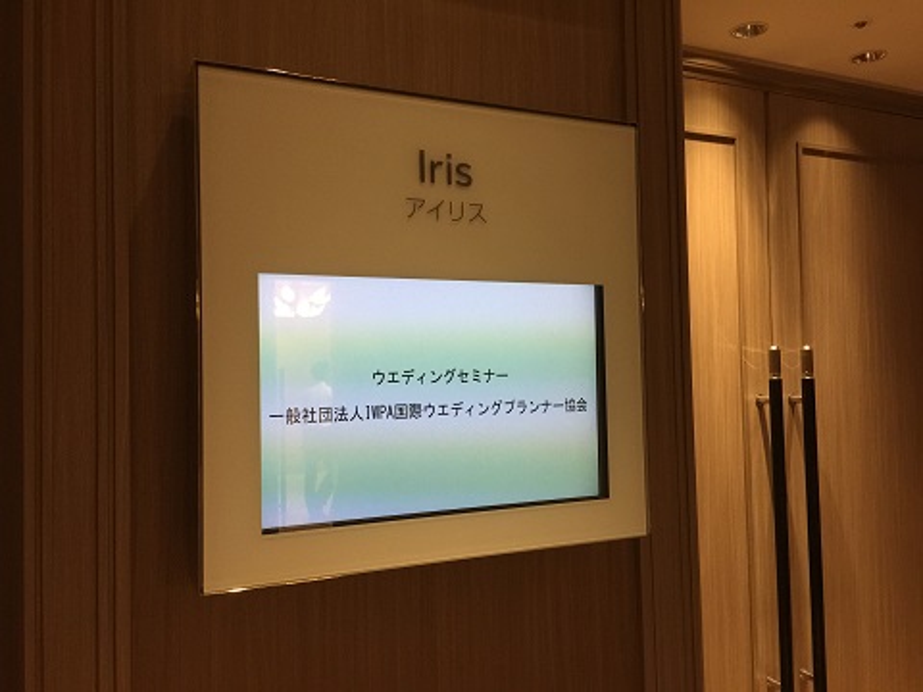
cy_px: 346
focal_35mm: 29
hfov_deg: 61.7
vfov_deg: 48.2
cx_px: 462
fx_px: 773
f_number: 2.2
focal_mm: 4.15
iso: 100
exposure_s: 1/15
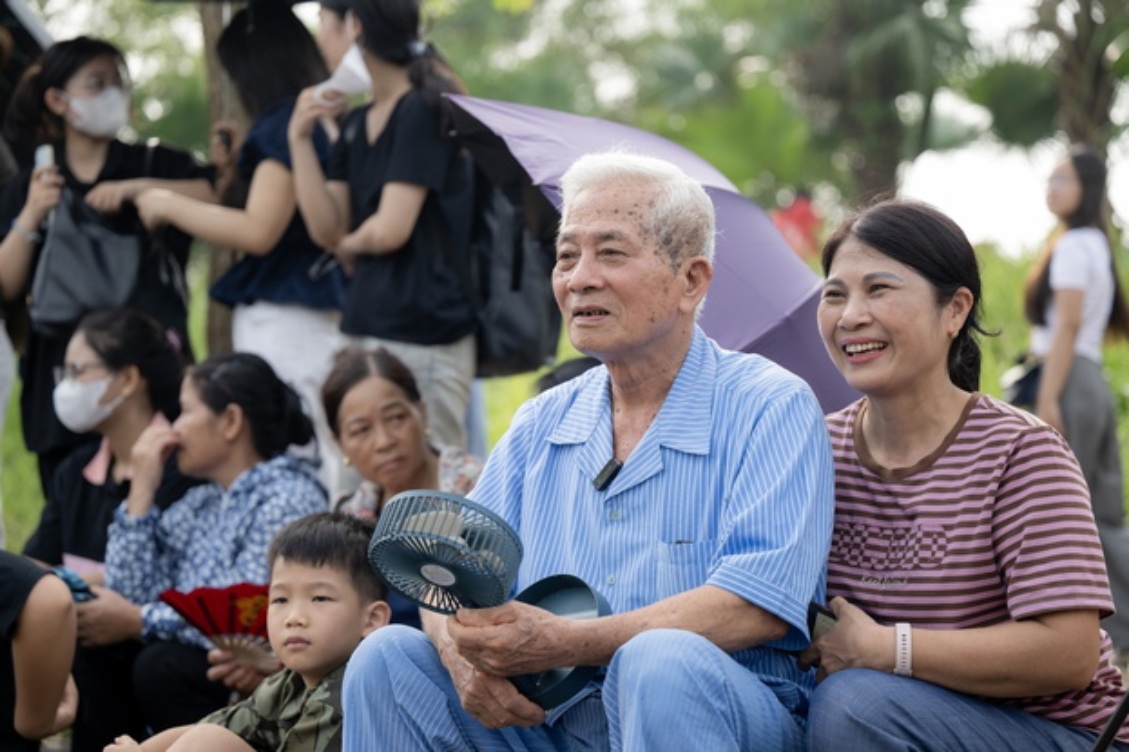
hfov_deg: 27.4
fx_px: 2320
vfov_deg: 18.4
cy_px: 367
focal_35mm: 74
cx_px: 560
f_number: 2.8
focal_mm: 72
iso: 250
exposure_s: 1/800
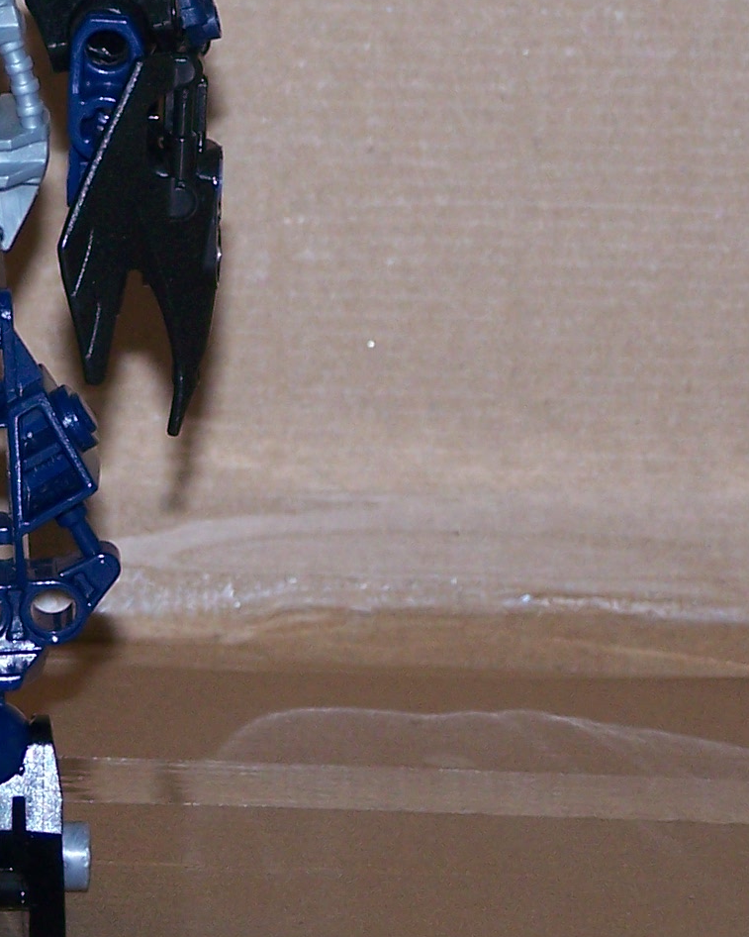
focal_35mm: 342
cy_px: -29
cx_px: -207
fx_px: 9475
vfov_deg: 5.6
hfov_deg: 4.5
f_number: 3.2
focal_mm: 19.4
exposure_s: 1/100
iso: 80
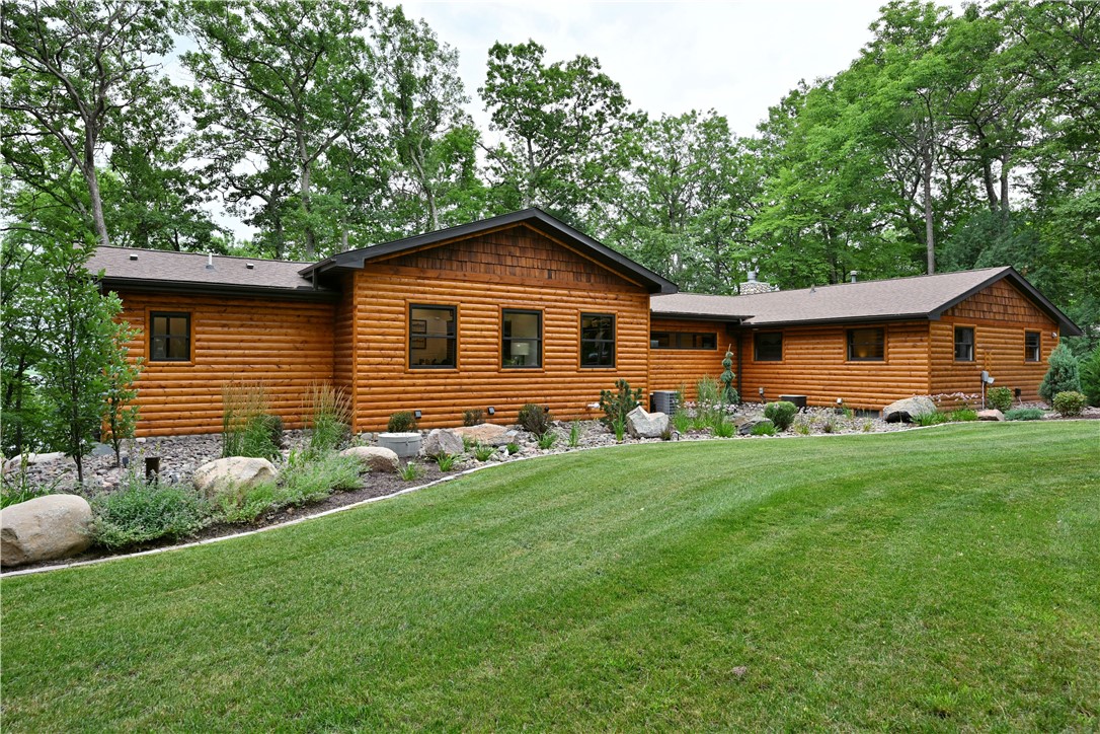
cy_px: 367
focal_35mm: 21
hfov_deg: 81.2
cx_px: 550
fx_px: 642
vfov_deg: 59.5
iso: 250
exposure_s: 1/320
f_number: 5.6
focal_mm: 21
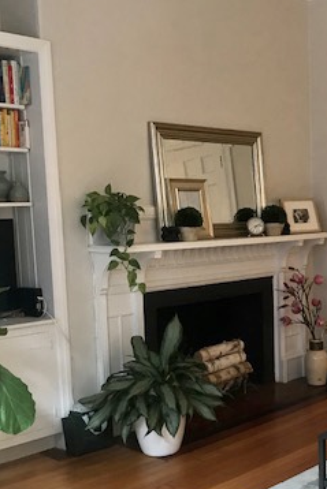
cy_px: 328
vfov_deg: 37.7
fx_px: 708
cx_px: 282
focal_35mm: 52
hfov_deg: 25.4
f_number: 1.8
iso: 40
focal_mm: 3.99
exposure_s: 1/15
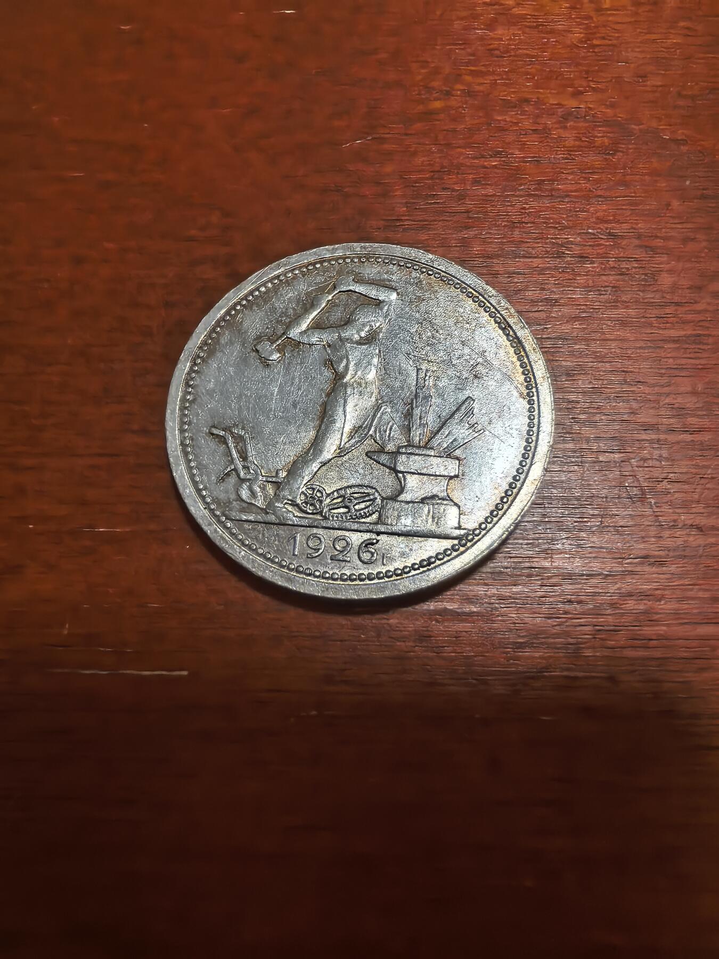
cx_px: 360
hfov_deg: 56.8
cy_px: 480
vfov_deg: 71.6
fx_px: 665
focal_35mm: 24
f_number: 2.2
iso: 160
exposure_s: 1/33.3
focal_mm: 1.68
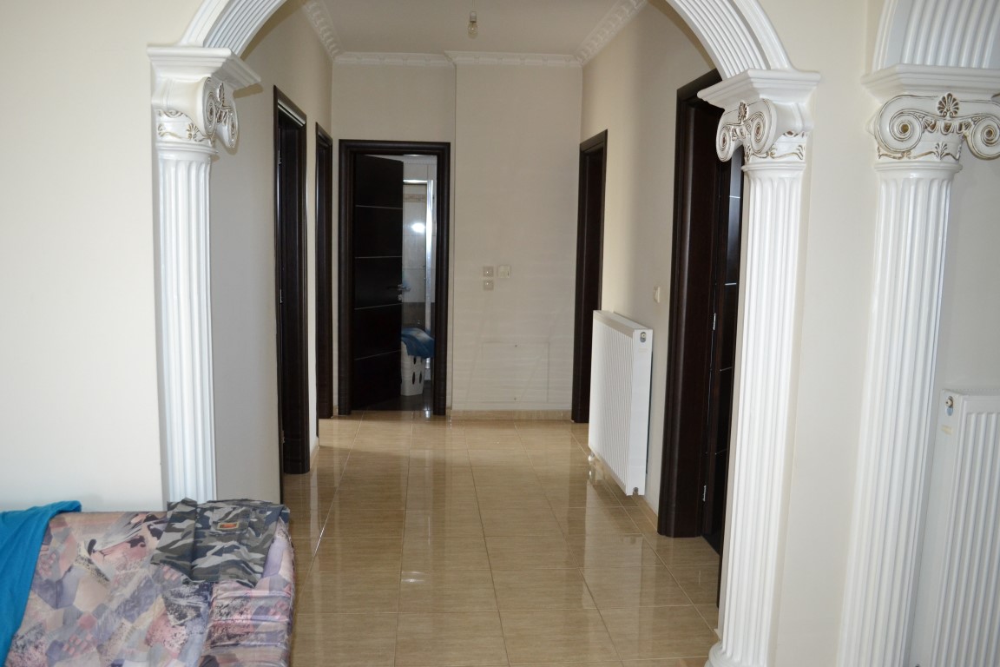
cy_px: 334
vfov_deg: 47.9
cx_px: 500
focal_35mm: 27
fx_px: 750
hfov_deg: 67.4
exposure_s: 1/60
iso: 1250
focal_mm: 18
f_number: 3.5
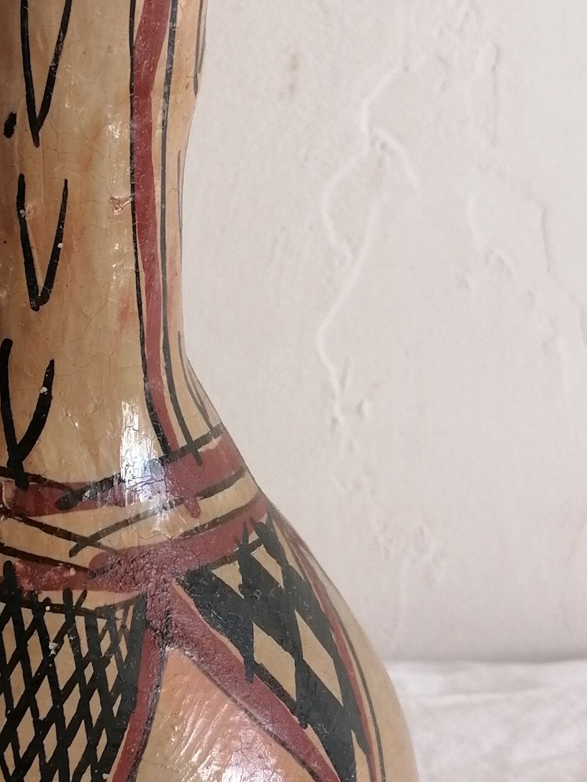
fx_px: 1718
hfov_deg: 19.3
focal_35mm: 76
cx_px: 145
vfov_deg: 25.6
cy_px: 461
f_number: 1.8
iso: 100
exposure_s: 1/50
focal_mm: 5.4
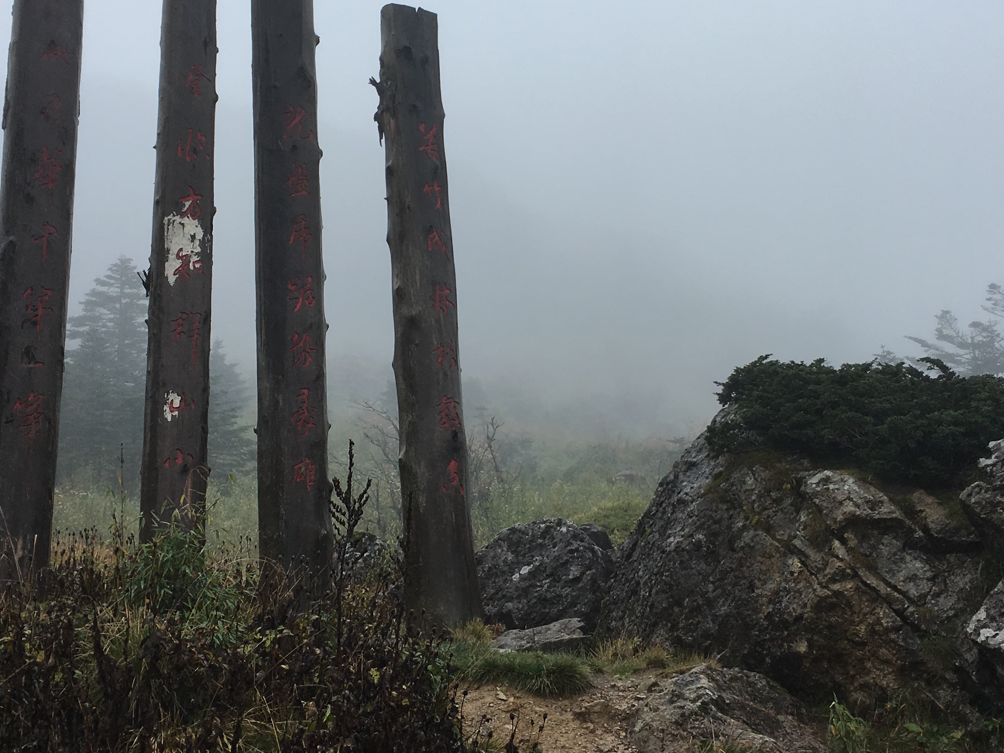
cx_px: 520
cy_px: 302
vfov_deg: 29.0
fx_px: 1450
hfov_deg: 38.2
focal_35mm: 50
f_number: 2.2
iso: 25
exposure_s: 1/549
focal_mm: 4.15
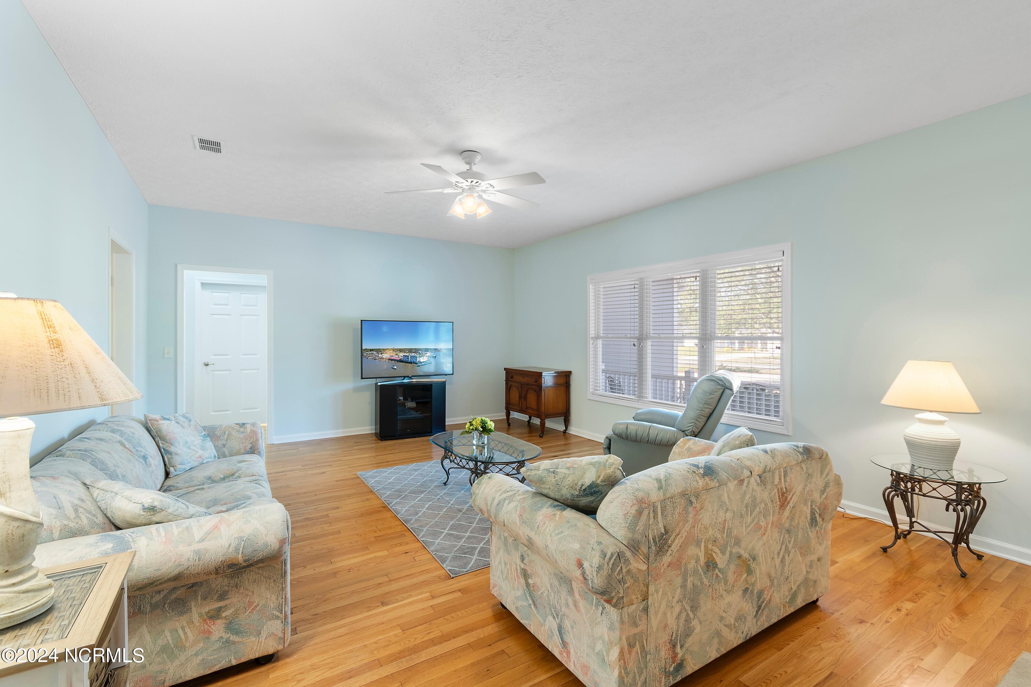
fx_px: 430
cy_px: 344
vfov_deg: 77.3
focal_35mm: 15
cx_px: 516
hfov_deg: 100.4
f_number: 4.5
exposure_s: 1/3
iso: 100
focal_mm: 10
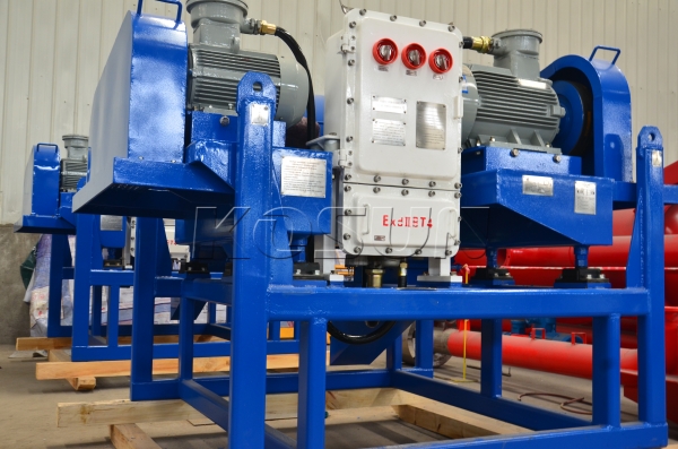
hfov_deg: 51.4
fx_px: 705
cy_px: 224
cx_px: 339
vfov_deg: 35.3
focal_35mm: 38
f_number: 6.3
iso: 500
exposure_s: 1/15
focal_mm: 25
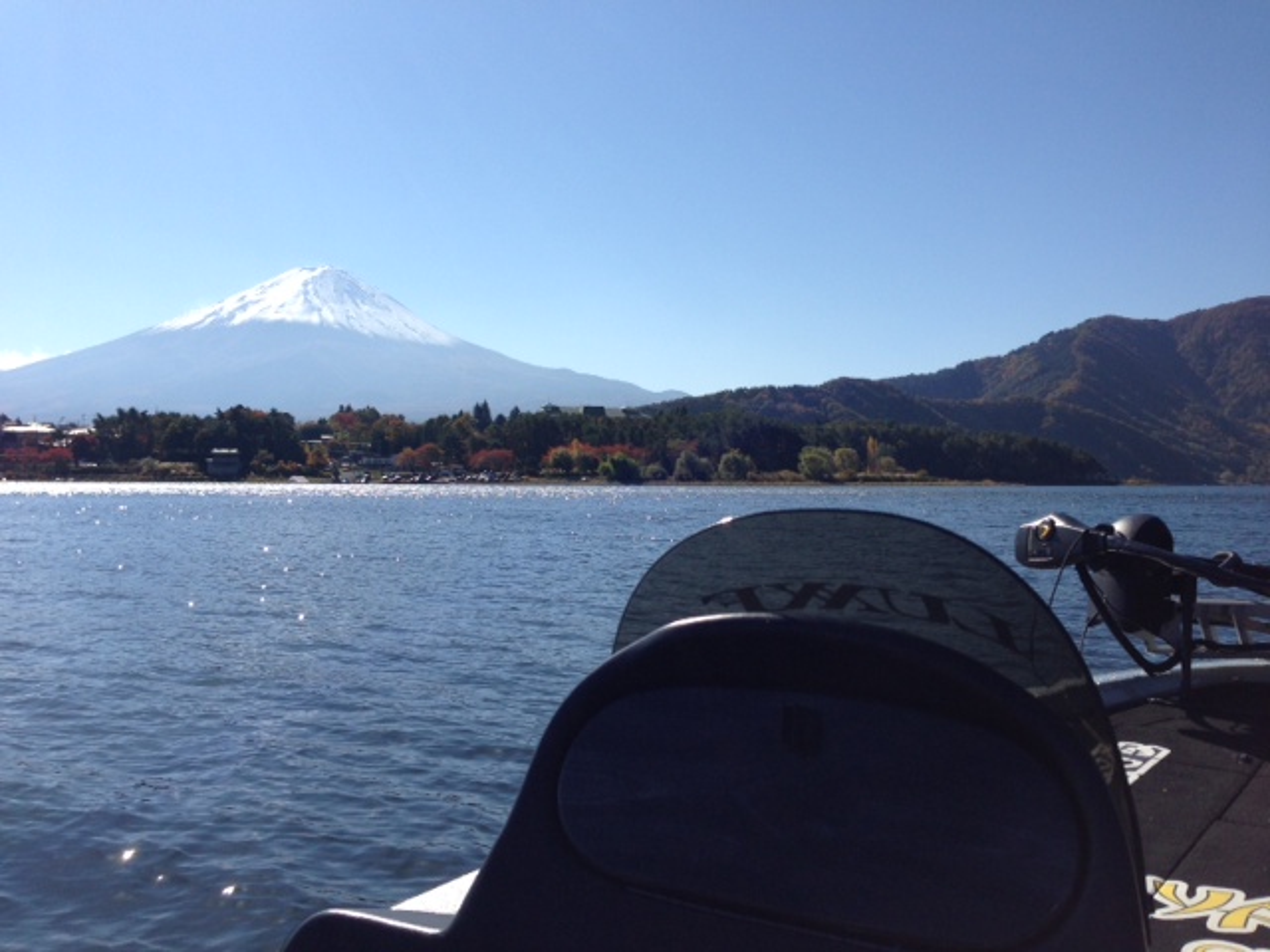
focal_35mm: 33
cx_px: 635
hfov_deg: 55.4
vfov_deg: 42.9
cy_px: 476
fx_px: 1211
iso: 50
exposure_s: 1/2584
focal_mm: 4.13
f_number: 2.4
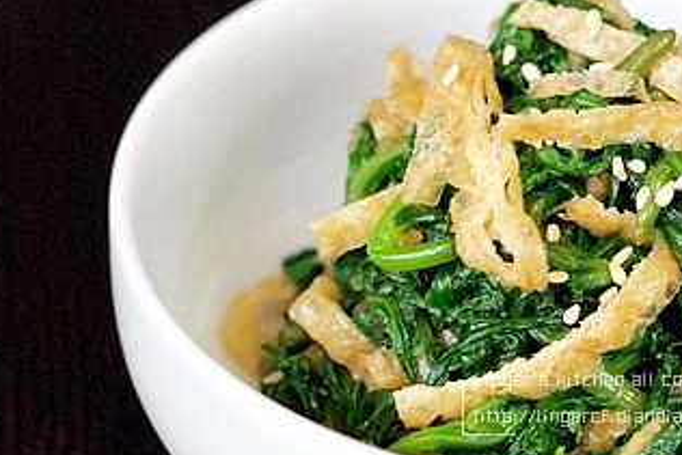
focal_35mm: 147
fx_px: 2786
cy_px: 268
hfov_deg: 13.8
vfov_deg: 9.3
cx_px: 602
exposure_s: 1/200
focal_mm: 50
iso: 1600
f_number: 4
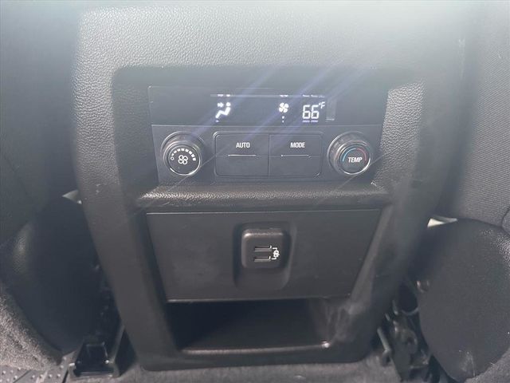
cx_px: 255
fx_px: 354
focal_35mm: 24
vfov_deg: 56.8
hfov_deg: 71.6
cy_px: 192
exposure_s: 1/49
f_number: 1.78
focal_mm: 6.76
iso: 800
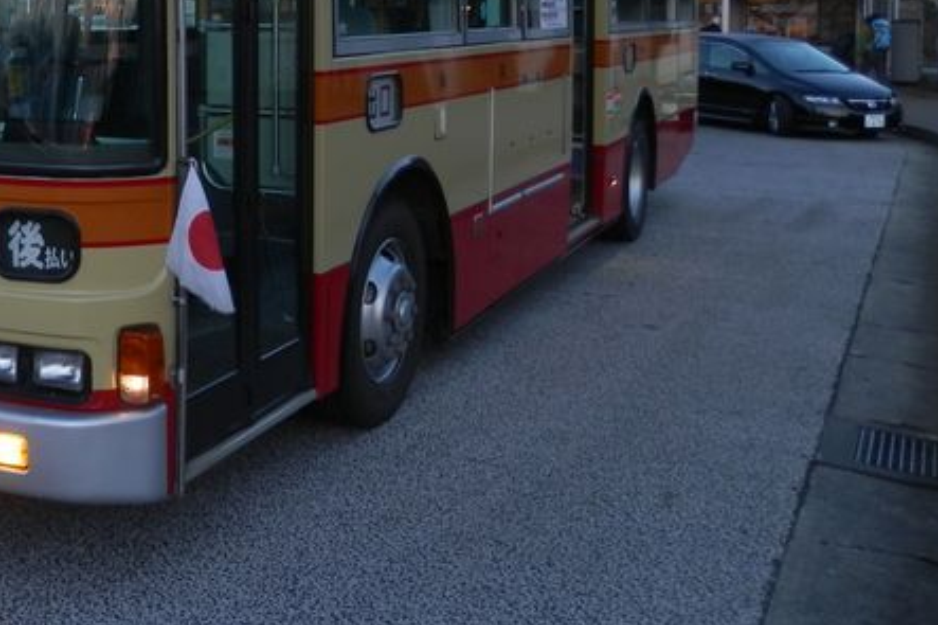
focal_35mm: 47
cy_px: 78
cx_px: 146
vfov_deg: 27.7
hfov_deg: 39.7
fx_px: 1224
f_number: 3
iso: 80
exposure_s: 1/50
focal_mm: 4.5
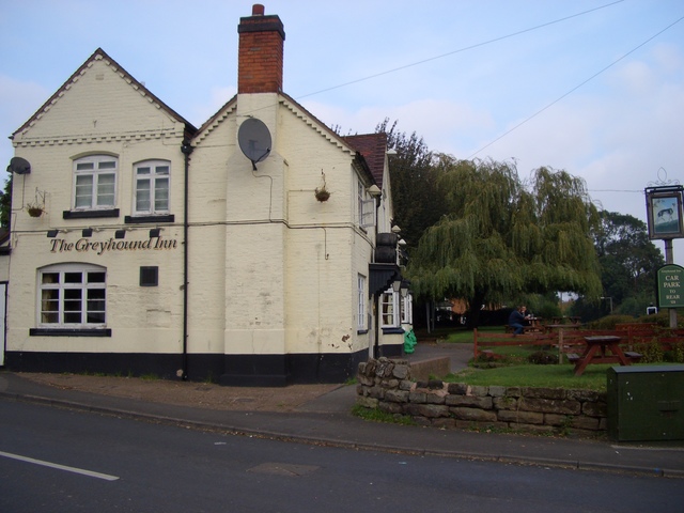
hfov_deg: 52.6
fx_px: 692
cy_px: 256
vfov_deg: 40.7
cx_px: 342
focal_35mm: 35
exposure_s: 1/1000
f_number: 2.6
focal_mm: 5.8
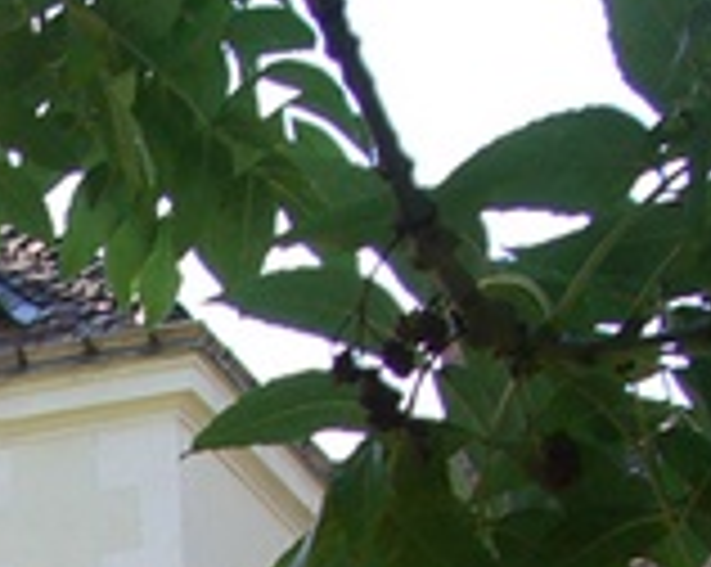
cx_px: -324
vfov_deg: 7.8
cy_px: 1192
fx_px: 3951
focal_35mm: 188
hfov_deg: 10.0
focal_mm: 6.2
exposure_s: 1/320
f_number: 2.7
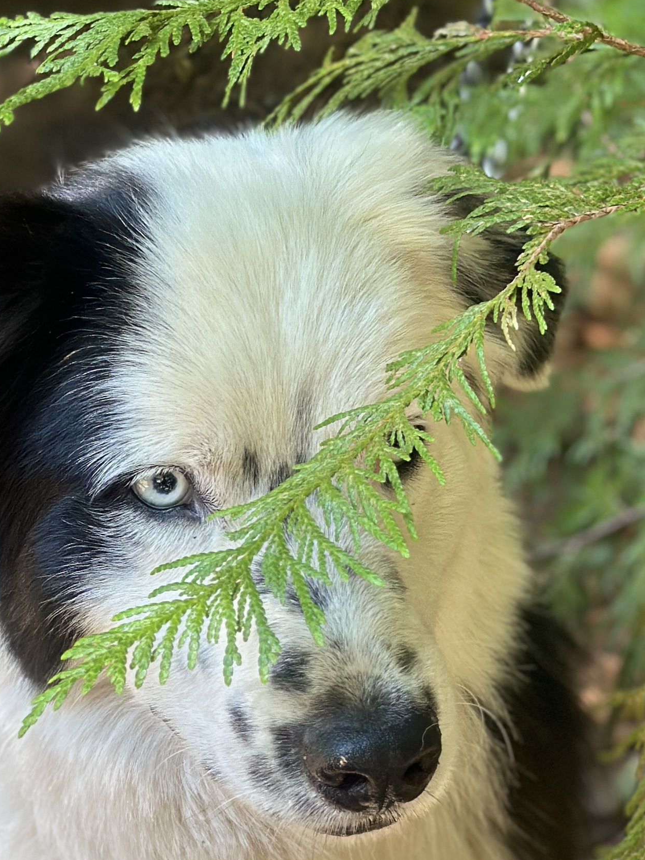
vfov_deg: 17.0
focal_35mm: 116
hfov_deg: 12.7
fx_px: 2882
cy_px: 528
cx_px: 204
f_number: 1.78
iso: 80
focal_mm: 6.86
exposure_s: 1/282
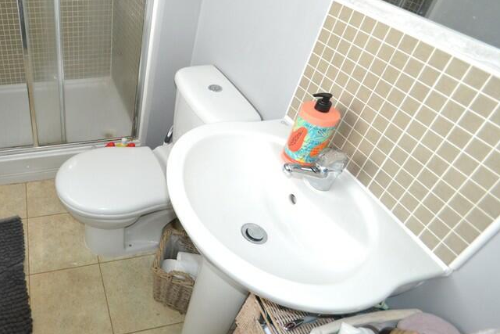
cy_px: 115
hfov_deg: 68.7
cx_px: 123
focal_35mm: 24
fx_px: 333
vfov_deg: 52.3
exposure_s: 1/60
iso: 1000
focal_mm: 10
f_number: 3.5
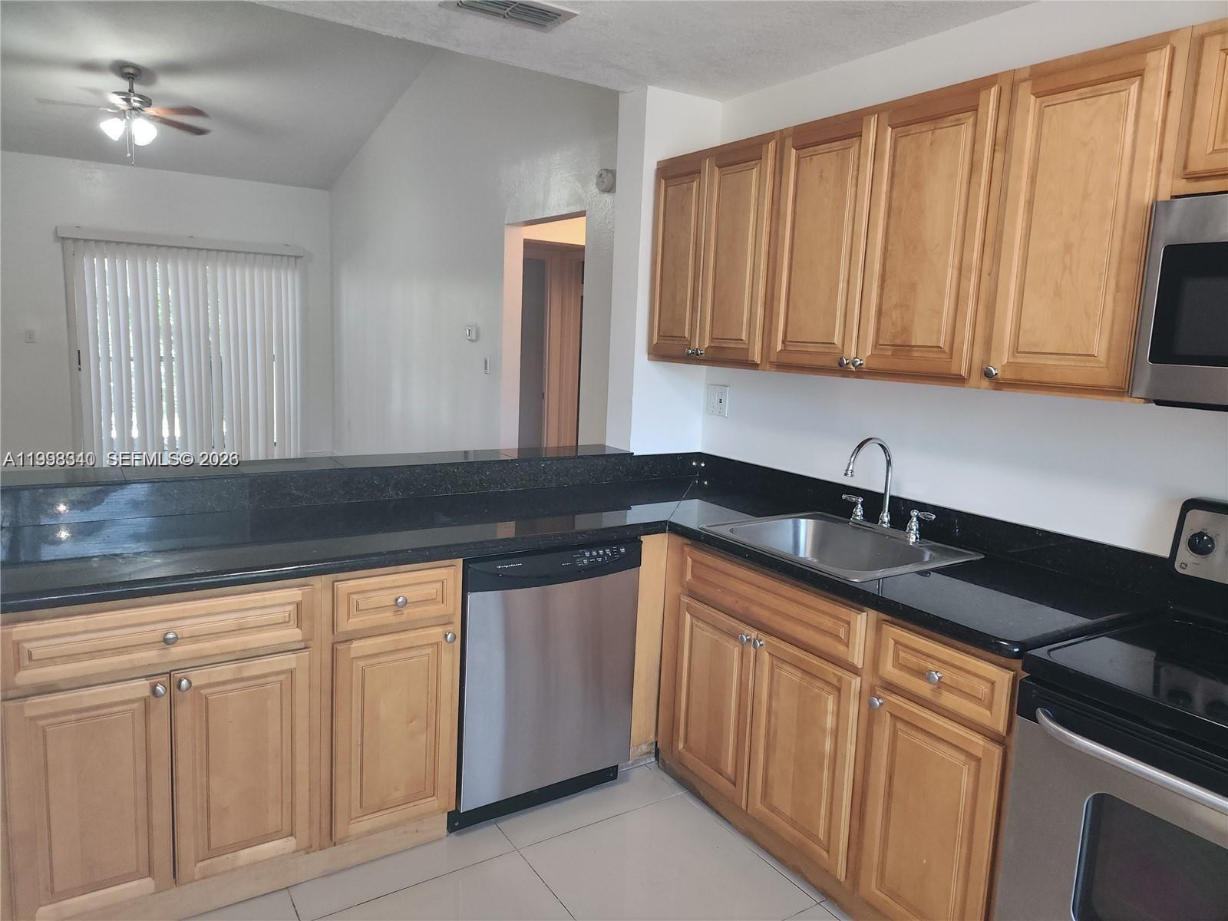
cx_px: 614
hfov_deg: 73.9
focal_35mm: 23
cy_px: 460
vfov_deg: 58.9
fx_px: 816
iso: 125
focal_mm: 5.4
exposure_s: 1/60
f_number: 1.8
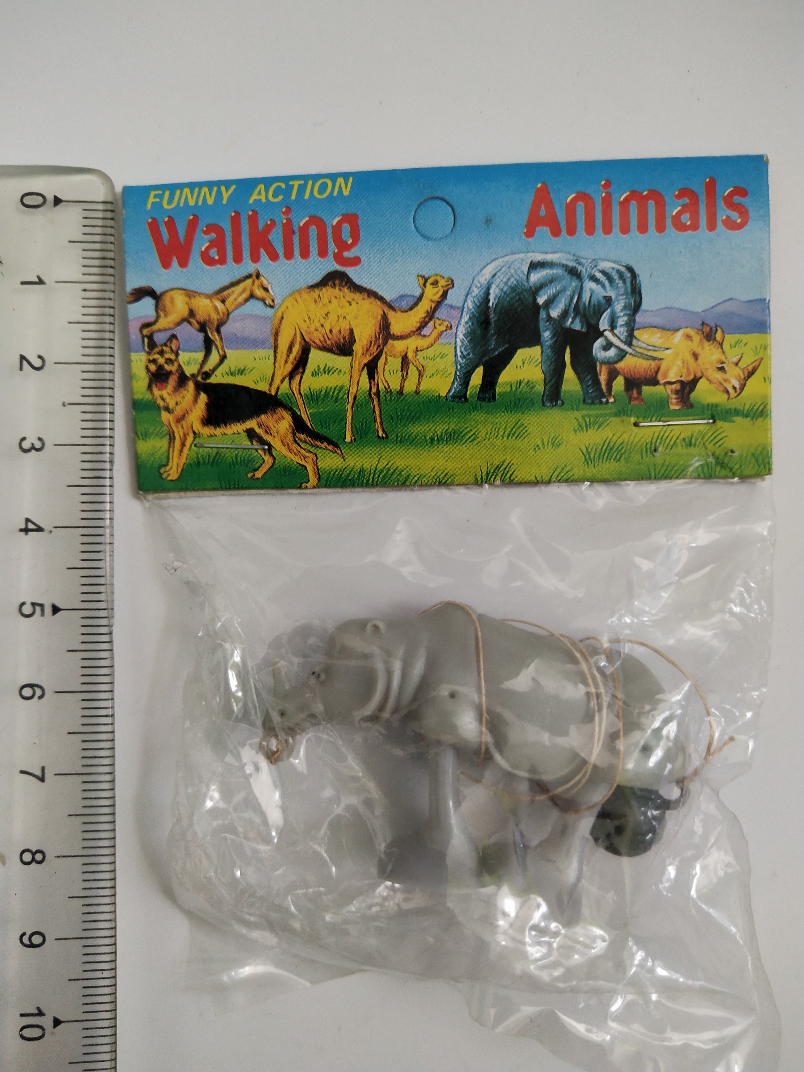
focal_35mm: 30
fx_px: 929
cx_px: 402
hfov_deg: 46.8
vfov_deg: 60.0
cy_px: 536
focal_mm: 3.95
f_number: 1.8
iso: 149
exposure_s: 1/100
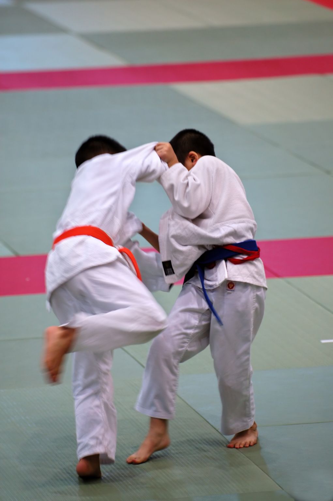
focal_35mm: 270
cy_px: 250
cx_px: 166
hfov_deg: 5.1
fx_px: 3754
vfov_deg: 7.6
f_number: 2.8
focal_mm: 180
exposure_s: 1/90
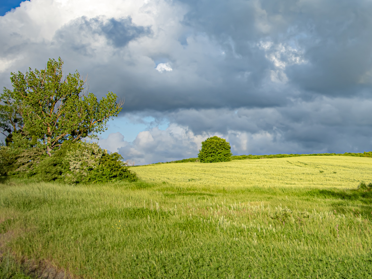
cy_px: 64
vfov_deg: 23.7
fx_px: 655
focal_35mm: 61
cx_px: 310
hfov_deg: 30.7
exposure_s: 1/250
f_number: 7.1
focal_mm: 36
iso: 100
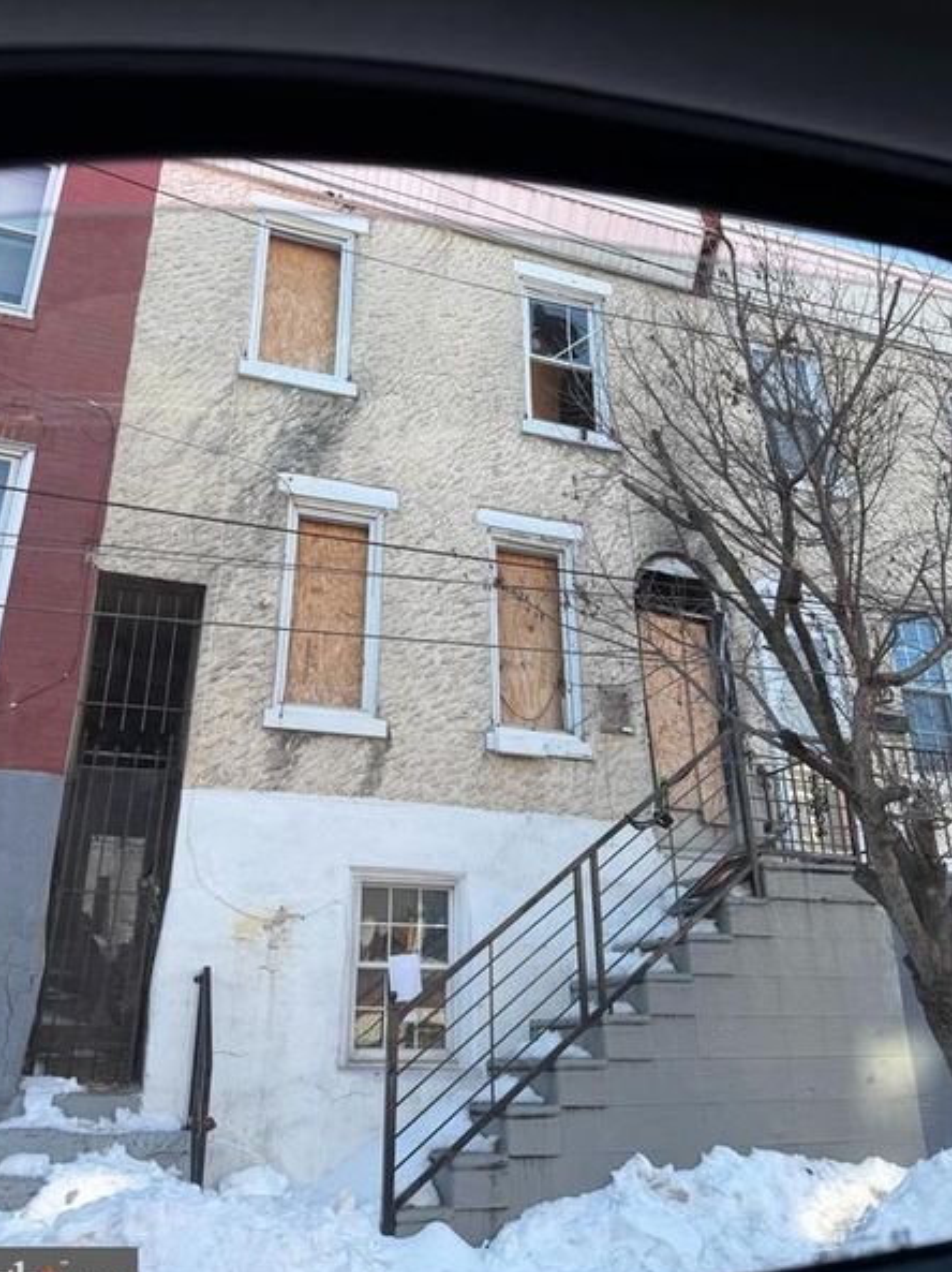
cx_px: 442
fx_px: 991
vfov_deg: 65.3
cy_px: 608
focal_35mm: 27
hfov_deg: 51.3
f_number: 1.78
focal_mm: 6.76
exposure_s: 1/584
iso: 80
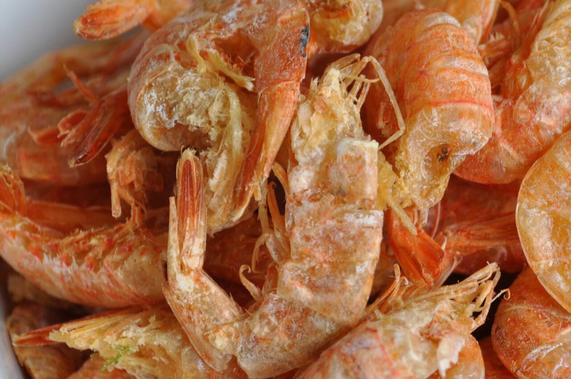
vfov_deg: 8.3
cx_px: 460
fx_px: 2614
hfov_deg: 12.4
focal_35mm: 165
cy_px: 178
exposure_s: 1/60
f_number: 8
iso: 220
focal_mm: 55
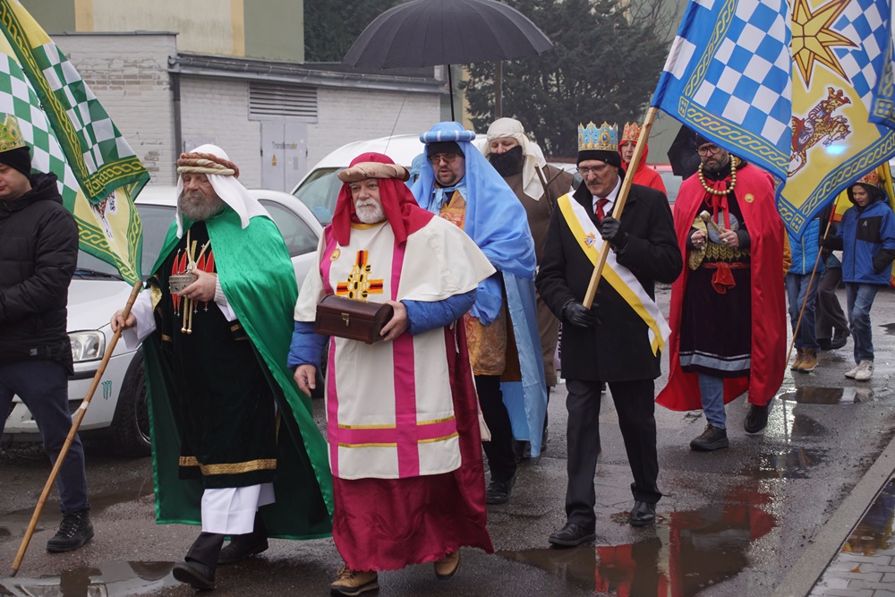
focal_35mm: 75
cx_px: 448
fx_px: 1865
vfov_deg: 18.2
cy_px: 298
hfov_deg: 27.0
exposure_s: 1/160
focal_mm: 50
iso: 250
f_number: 5
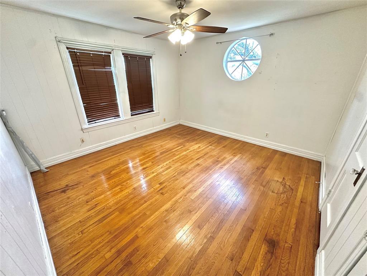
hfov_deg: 102.1
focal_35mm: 14
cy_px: 138
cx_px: 184
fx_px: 148
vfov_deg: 85.7
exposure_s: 1/60
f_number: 2.2
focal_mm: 2.22
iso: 320
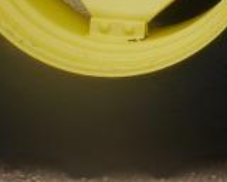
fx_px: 1431
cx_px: 533
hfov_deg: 8.4
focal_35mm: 213
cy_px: -237
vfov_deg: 6.9
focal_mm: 17
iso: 160
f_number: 5.6
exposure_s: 1/250
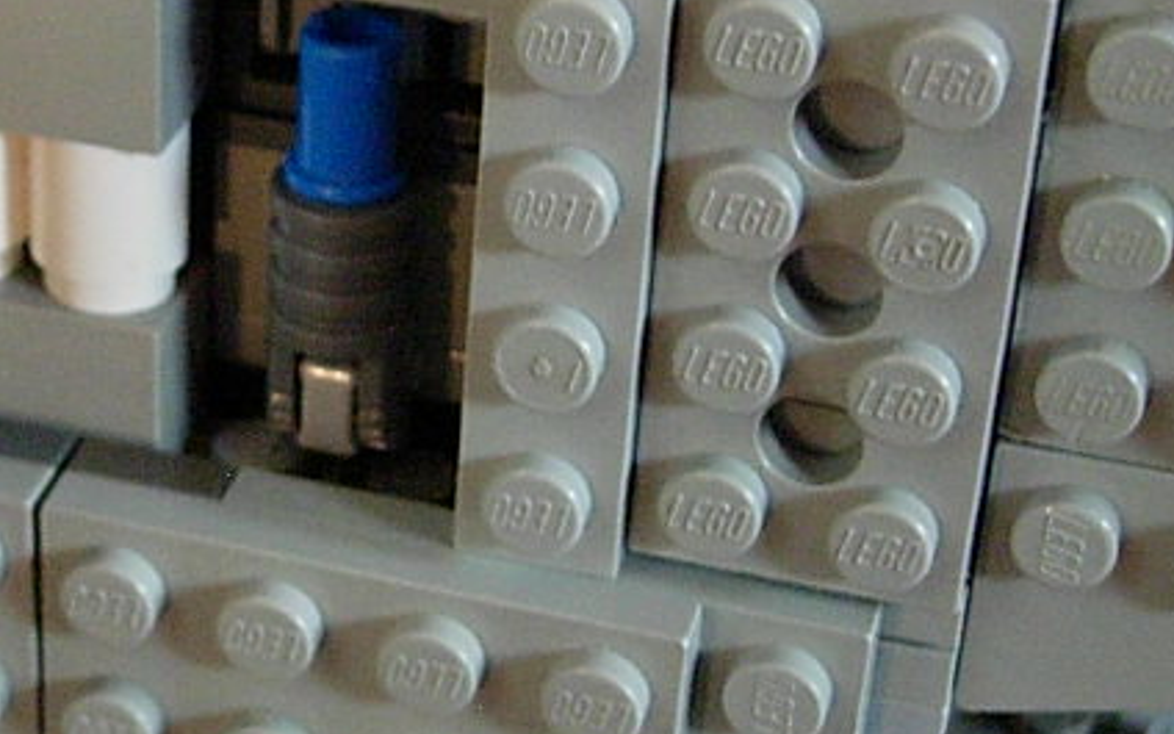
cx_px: 174
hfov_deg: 19.5
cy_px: 371
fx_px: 3360
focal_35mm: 105
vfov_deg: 12.5
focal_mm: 8.5
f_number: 2.9
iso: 400
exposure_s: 1/23.9
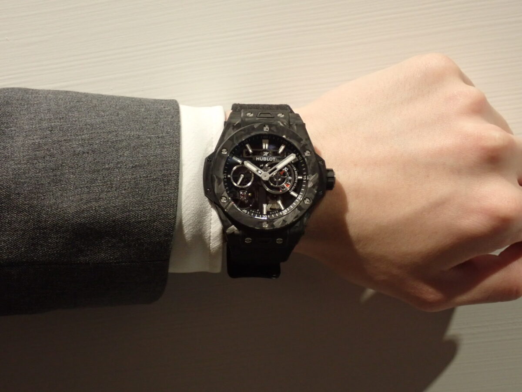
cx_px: 261
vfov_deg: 21.9
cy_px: 196
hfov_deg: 29.0
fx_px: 1010
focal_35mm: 67
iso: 640
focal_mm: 11.88
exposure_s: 1/160
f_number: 5
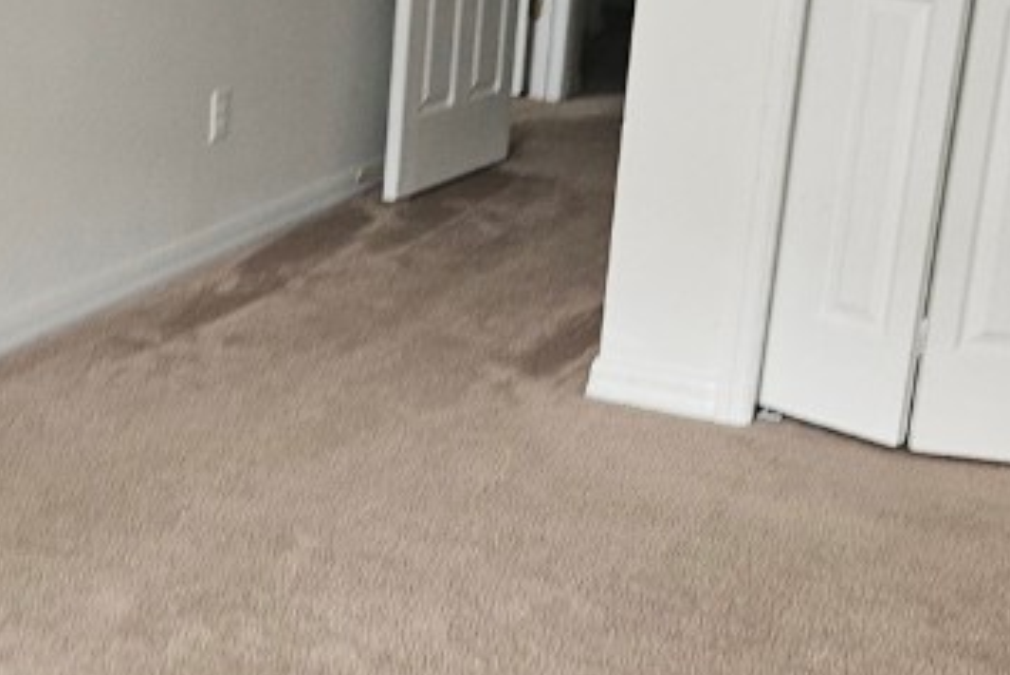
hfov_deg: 28.8
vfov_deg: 19.7
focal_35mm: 69
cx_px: 259
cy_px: 245
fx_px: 1937
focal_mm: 5.4
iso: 80
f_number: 1.8
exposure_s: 1/60
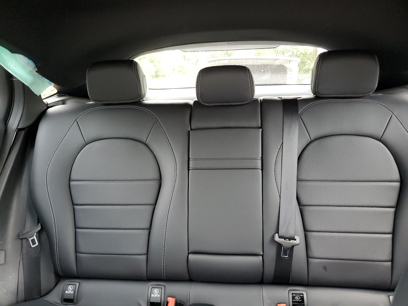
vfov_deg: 53.1
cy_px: 153
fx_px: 306
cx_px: 204
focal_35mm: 26
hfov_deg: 67.3
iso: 201
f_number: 1.5
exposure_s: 1/60.2
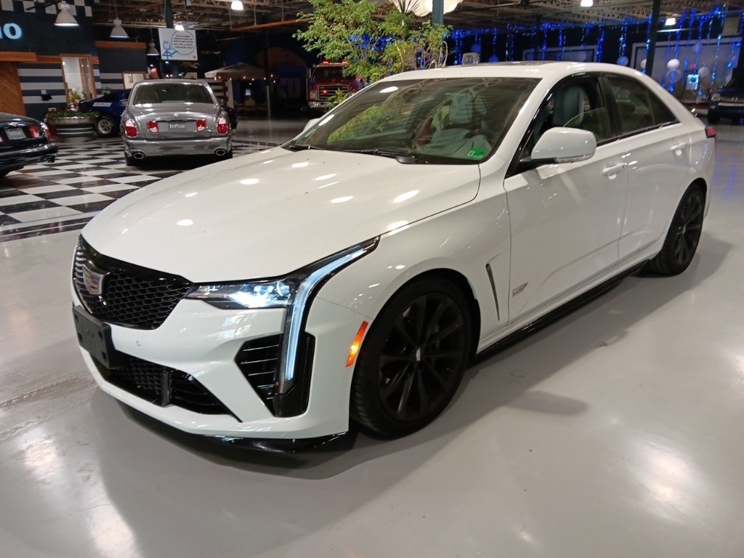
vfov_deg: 53.1
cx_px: 372
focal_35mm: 26
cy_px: 279
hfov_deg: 67.3
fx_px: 559
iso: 236
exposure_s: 1/33.3
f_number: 1.8
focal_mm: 3.98
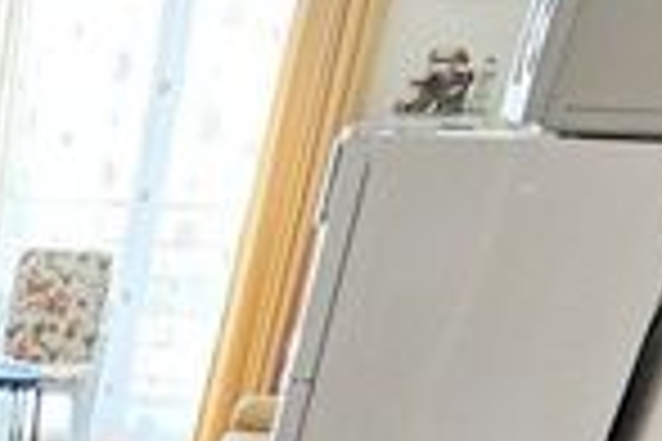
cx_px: -245
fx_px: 1195
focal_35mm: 65
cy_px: 918
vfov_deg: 15.8
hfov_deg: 25.6
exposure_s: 1/50
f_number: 2.2
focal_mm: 1.7
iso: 250
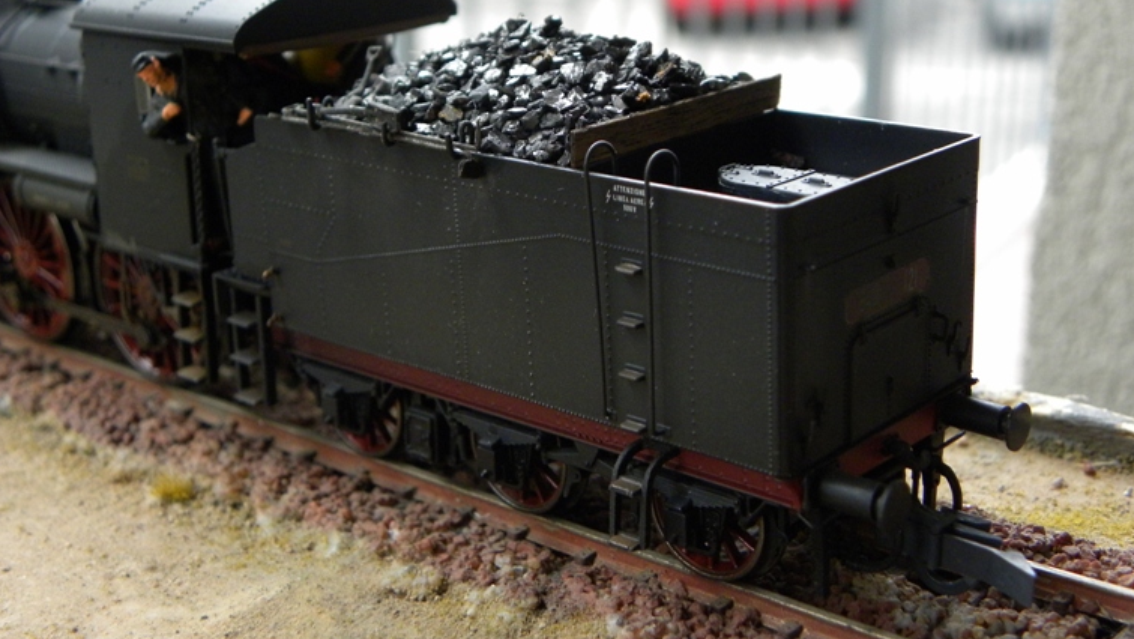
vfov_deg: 21.1
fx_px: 1714
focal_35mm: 57
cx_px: 568
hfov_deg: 36.6
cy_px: 242
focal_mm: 9.2
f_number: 3.5
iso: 279
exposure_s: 1/71
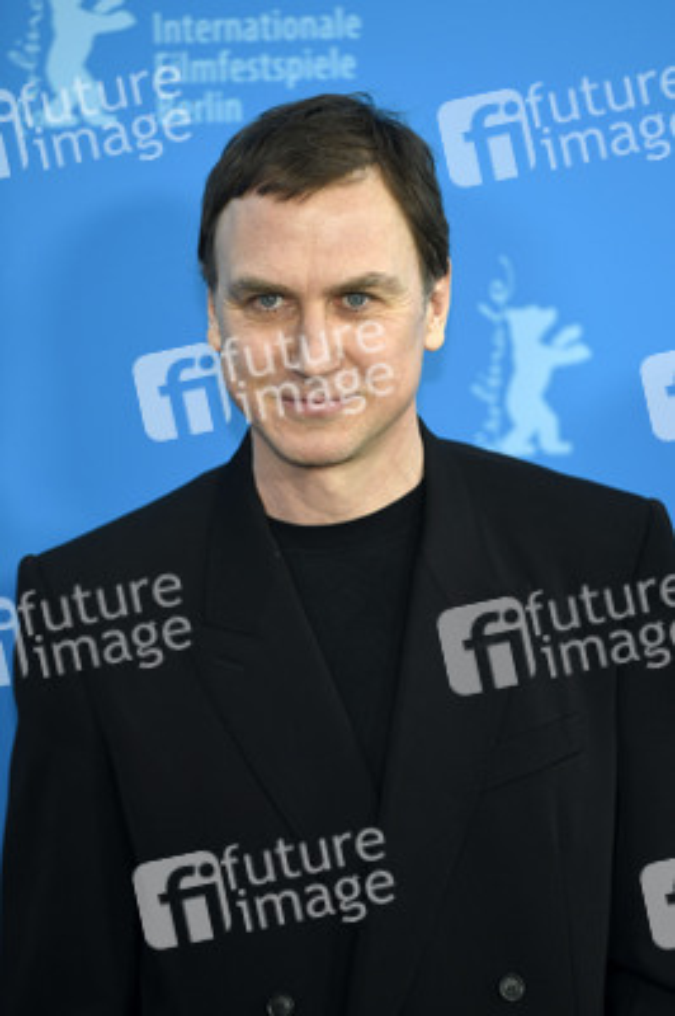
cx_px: 338
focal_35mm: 200
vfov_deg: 10.3
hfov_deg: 6.9
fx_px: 5634
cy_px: 508
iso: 640
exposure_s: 1/320
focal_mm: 200
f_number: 3.2
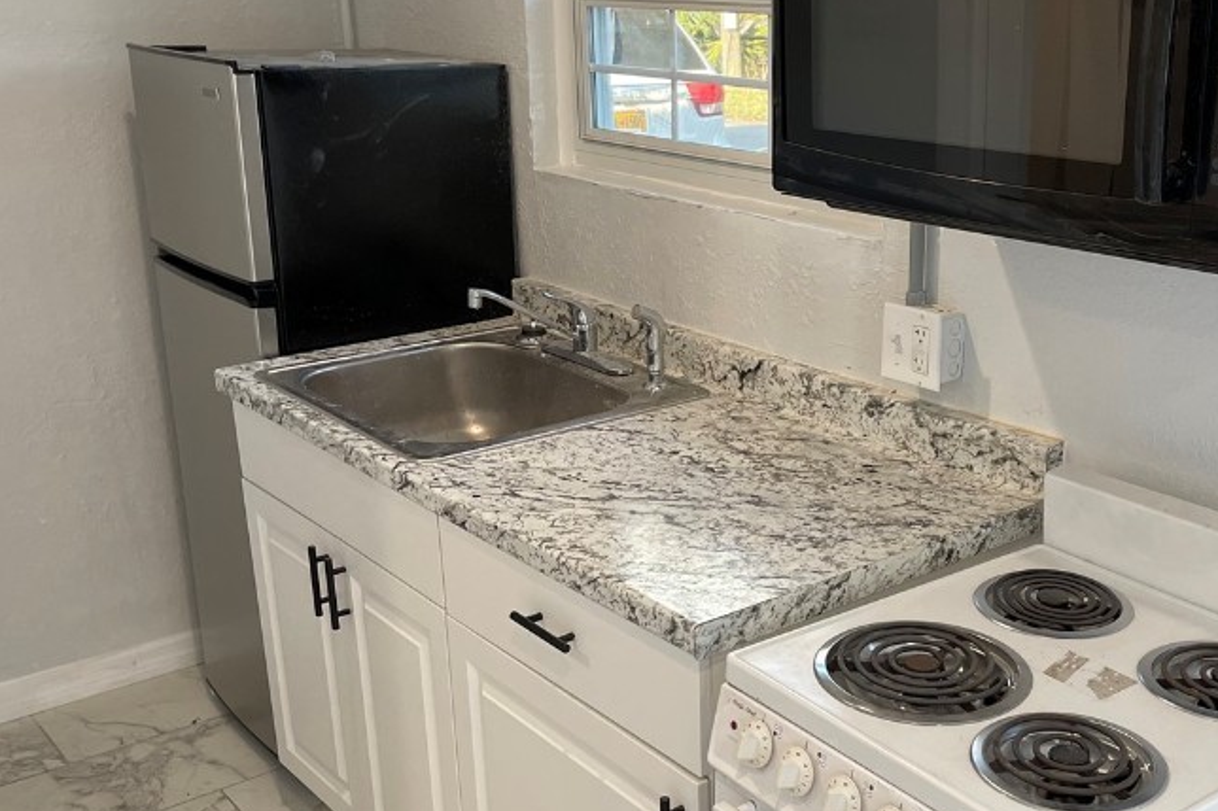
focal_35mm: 43
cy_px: 473
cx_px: 783
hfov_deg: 44.9
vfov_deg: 31.1
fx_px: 1454
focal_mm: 5.1
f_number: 1.6
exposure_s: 1/120
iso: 80
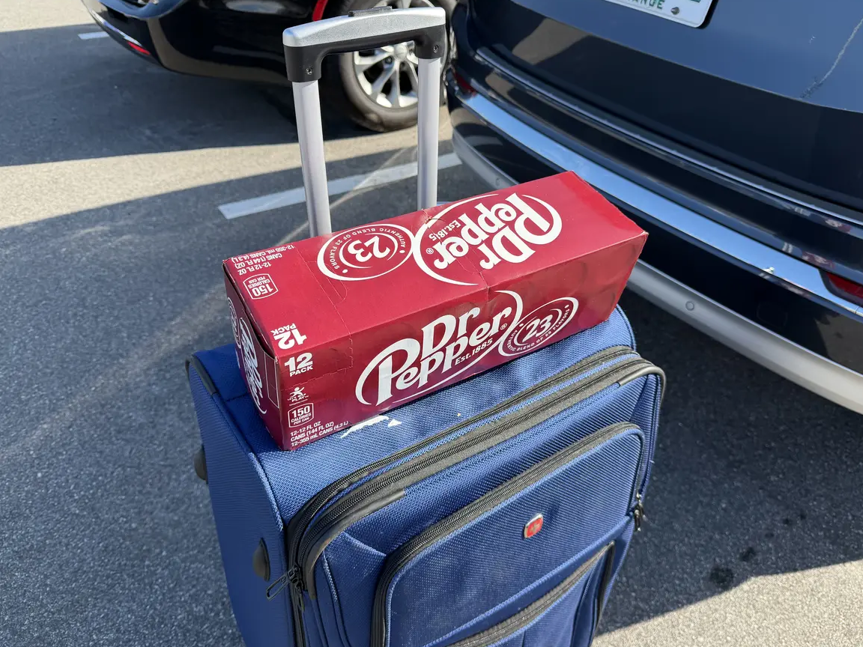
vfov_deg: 54.9
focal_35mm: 25
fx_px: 623
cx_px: 449
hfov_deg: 69.4
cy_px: 315
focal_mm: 6.76
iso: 100
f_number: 1.78
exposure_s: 1/1770
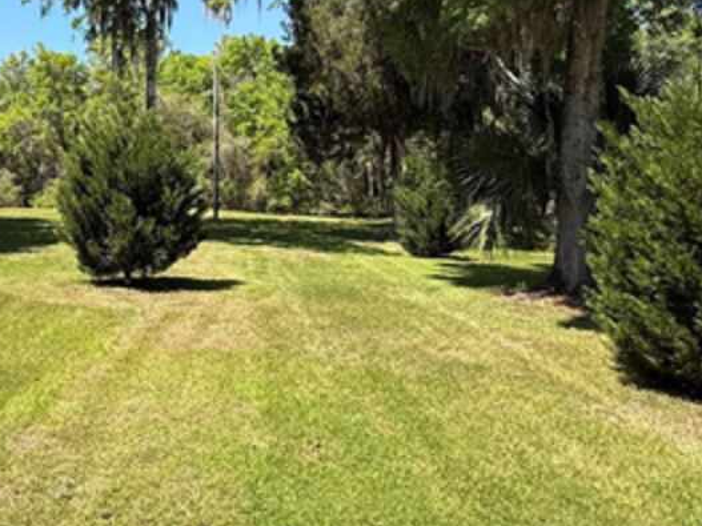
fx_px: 689
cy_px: 157
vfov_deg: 41.0
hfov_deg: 50.9
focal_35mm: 34
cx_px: 149
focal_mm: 2.22
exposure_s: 1/789
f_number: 2.2
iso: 50
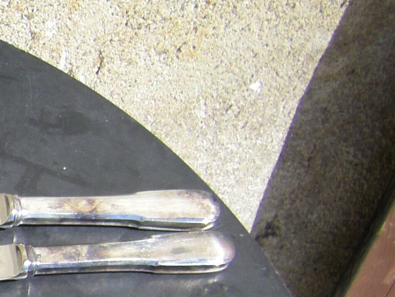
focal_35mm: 130
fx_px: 1484
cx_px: -244
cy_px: 355
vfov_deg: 11.2
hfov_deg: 14.0
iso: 64
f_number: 7
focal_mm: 6.3
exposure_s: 1/125
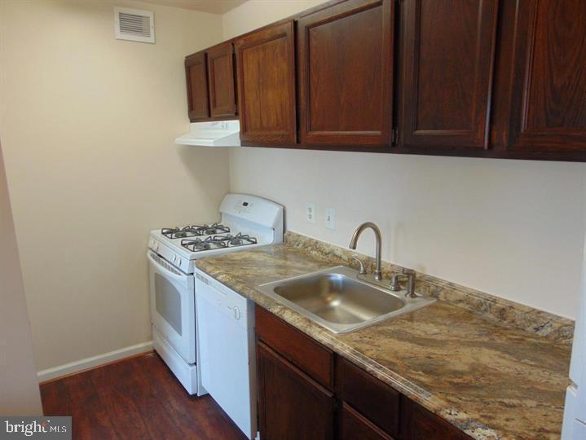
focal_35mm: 25
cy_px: 220
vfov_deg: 54.9
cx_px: 293
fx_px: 423
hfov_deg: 69.4
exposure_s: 1/30
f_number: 3
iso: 160
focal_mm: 4.5
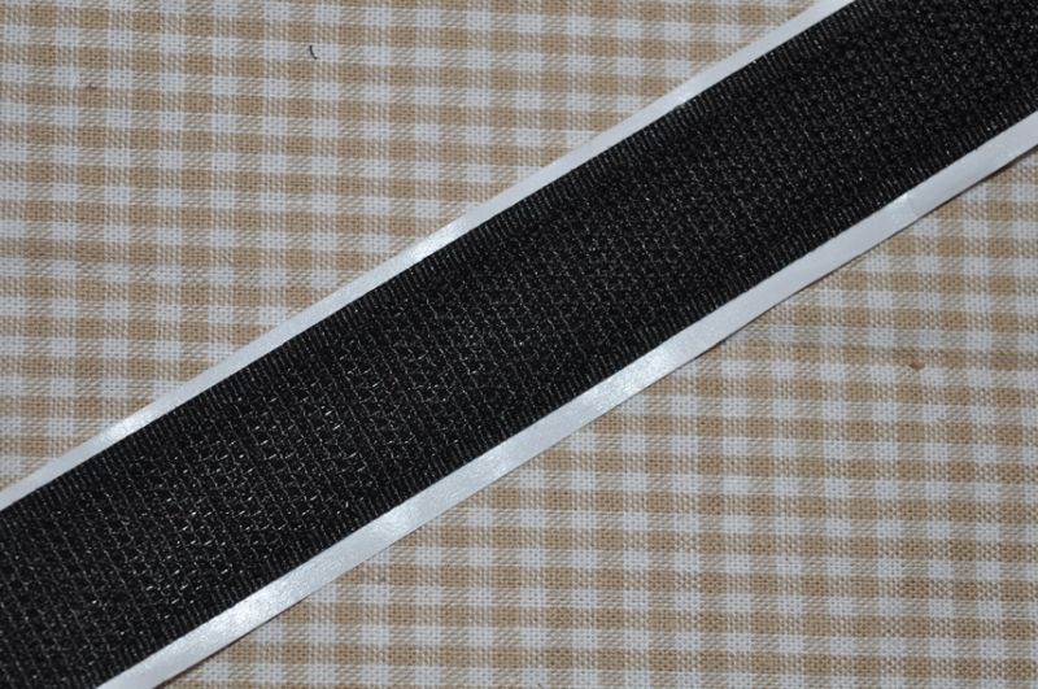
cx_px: 519
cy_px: 344
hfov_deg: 27.0
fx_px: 2159
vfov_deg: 18.1
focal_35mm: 75
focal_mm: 50
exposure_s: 1/60
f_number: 5.6
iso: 200
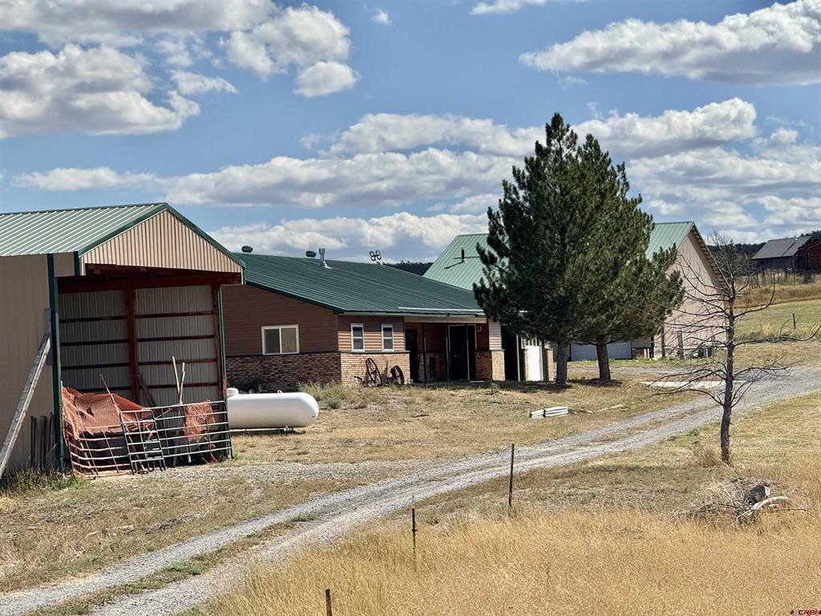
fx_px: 2846
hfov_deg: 16.4
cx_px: 410
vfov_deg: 12.3
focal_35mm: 120
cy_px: 308
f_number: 2.8
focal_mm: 15.66
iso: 50
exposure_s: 1/3195
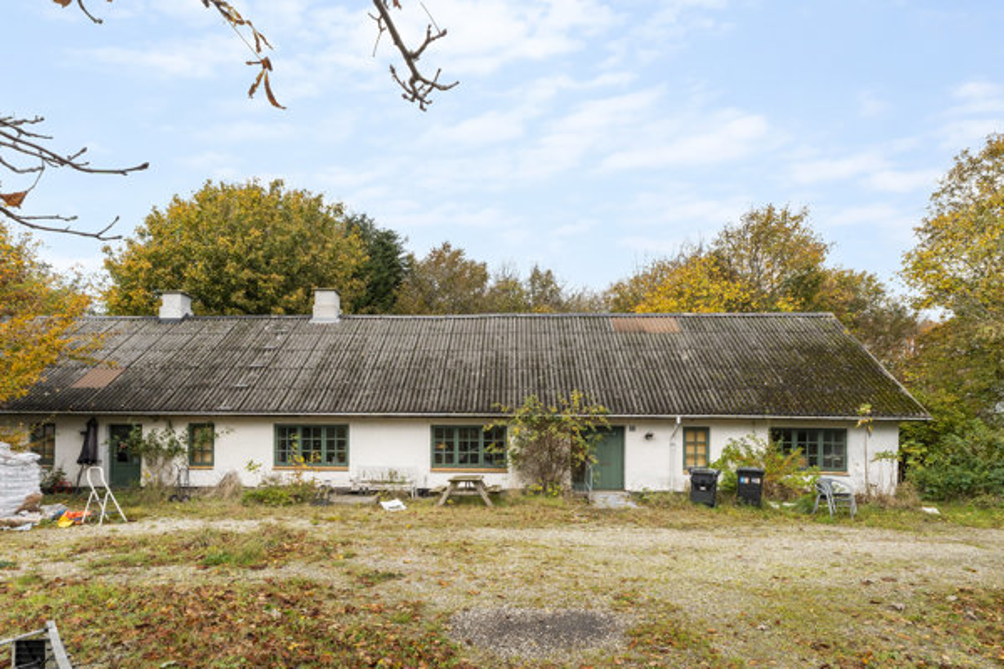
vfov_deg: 69.7
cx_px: 502
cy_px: 334
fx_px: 481
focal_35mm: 17
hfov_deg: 92.4
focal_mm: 11.5
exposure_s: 1/250
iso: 200
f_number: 8
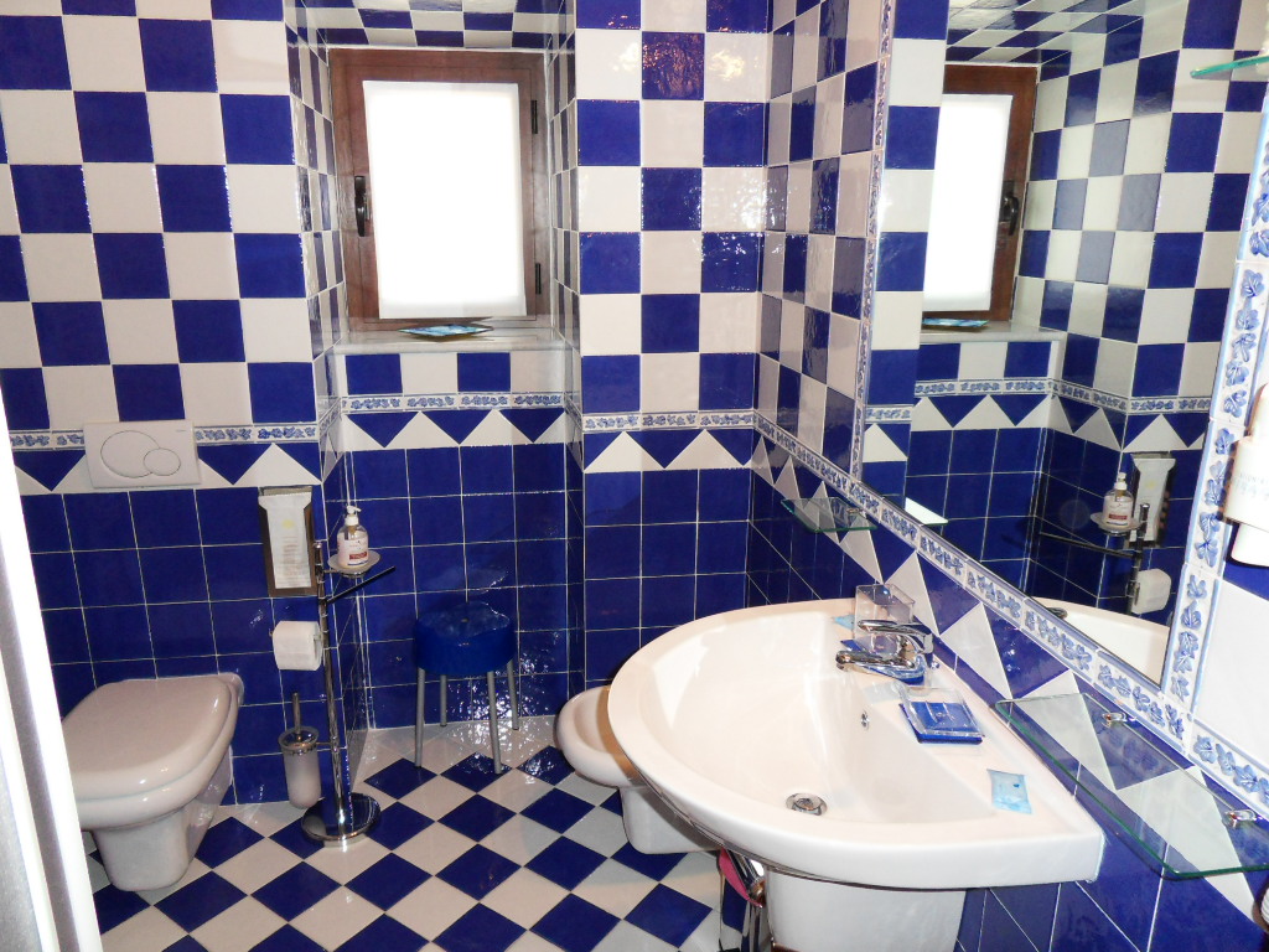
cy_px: 476
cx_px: 634
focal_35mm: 24
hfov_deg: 71.6
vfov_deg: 56.8
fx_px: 880
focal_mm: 4.2
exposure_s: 1/30
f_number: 3.3
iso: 200
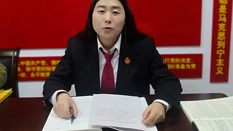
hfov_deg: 51.6
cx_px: 117
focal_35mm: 39
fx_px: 241
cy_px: 41
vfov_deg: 30.1
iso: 160
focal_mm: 3.95
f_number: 1.6
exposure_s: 1/33.3
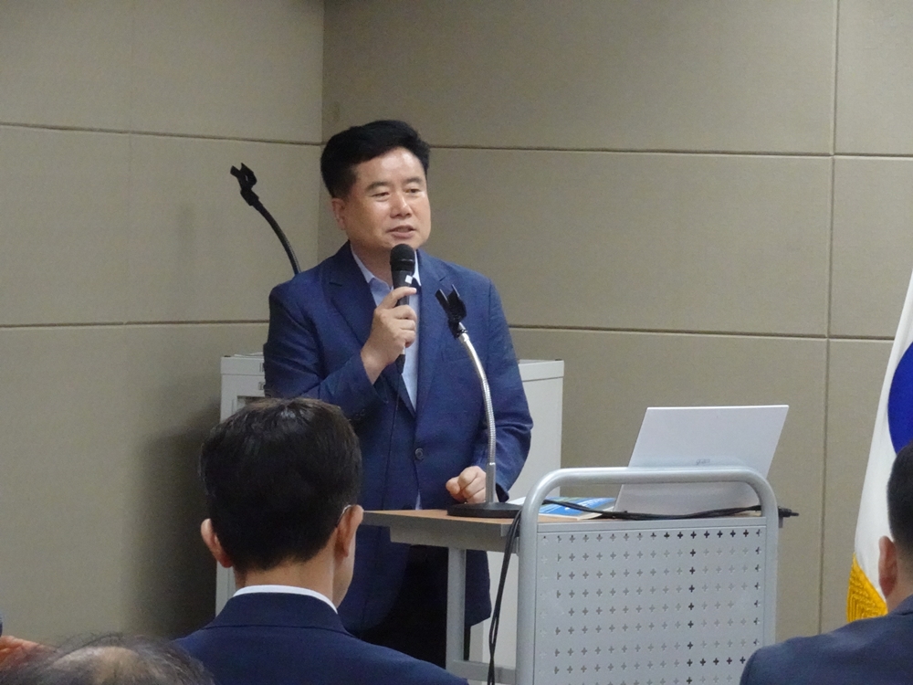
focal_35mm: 200
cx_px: 456
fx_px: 5275
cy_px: 342
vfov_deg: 7.4
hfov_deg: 9.9
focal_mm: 31.23
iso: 2500
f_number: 6.3
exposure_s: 1/80
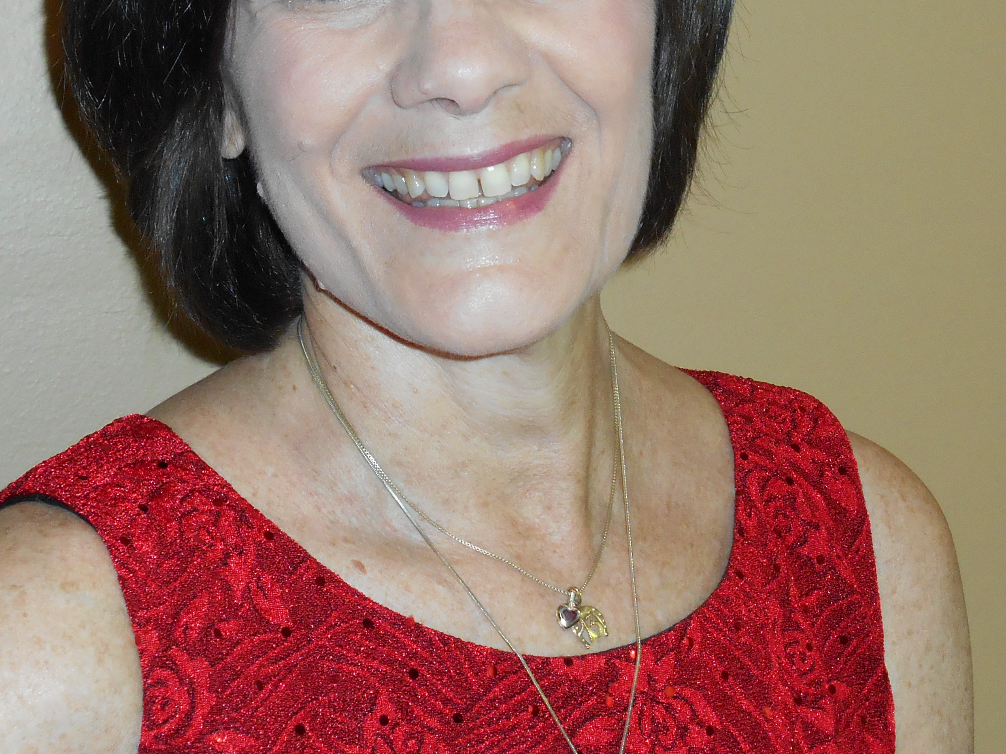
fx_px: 2470
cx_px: 634
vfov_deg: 17.3
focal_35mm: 85
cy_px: 201
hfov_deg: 23.0
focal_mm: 7.2
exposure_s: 1/30
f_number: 3.9
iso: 200
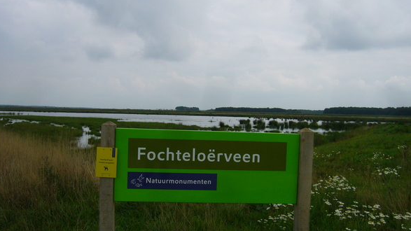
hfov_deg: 51.6
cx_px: 202
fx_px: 425
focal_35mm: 39
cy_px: 121
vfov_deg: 30.4
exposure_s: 1/640
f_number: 5.6
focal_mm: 5.8
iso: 100
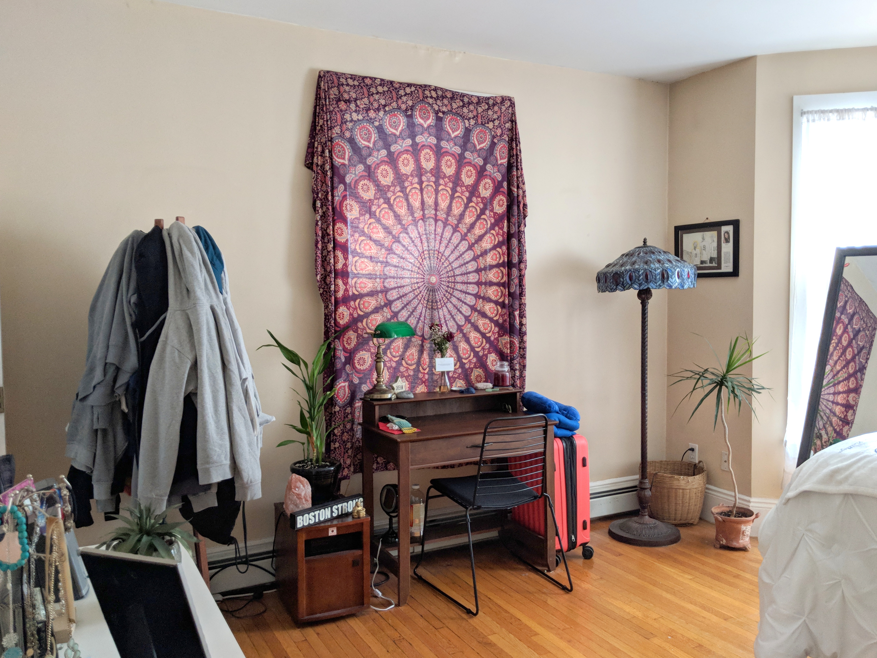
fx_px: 684
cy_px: 329
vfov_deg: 51.4
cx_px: 438
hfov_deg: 65.3
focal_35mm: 27
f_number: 1.8
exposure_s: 1/60
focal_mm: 4.44
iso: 278
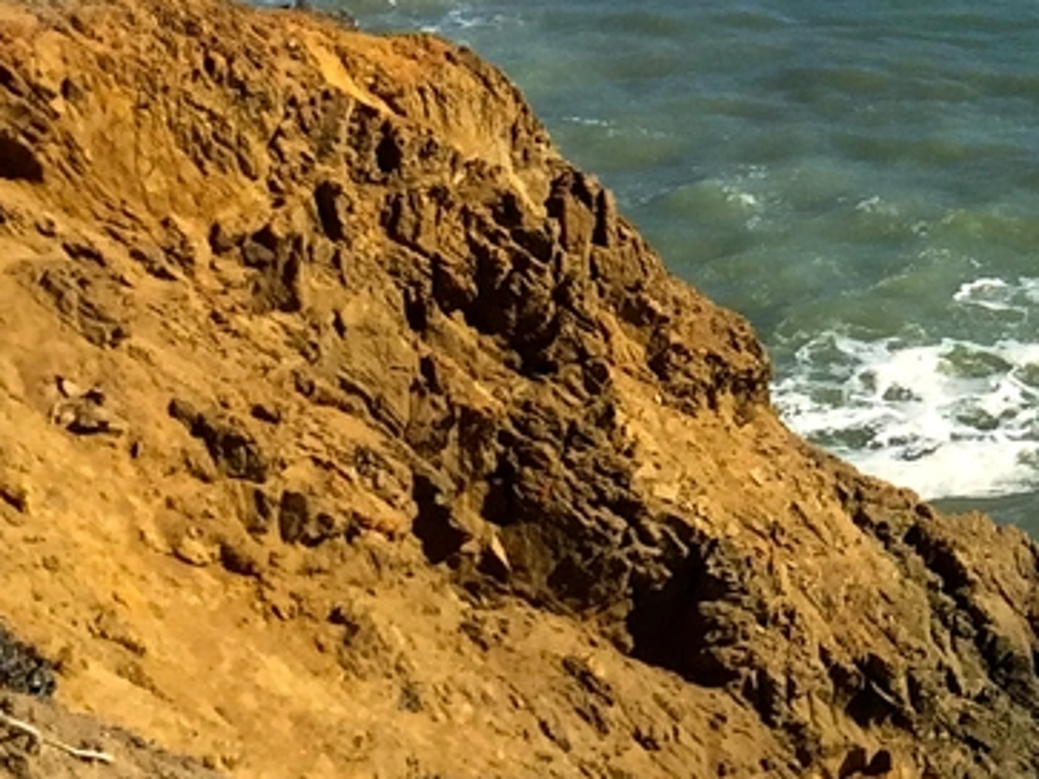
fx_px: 3451
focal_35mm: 115
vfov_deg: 12.2
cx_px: 1589
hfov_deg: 15.7
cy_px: -453
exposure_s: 1/1980
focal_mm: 4.15
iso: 32
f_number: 2.2
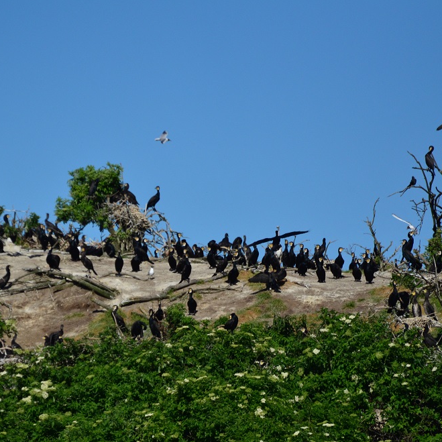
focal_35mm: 579
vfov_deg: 3.0
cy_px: 221
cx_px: 178
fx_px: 8364
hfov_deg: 3.0
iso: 560
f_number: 5.6
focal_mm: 300
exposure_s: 1/8000
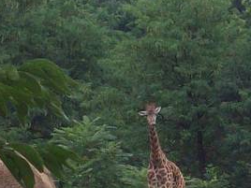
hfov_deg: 6.2
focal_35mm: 322
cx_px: 146
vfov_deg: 4.6
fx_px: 2335
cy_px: 348
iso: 80
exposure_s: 1/647
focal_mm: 9
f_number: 3.4
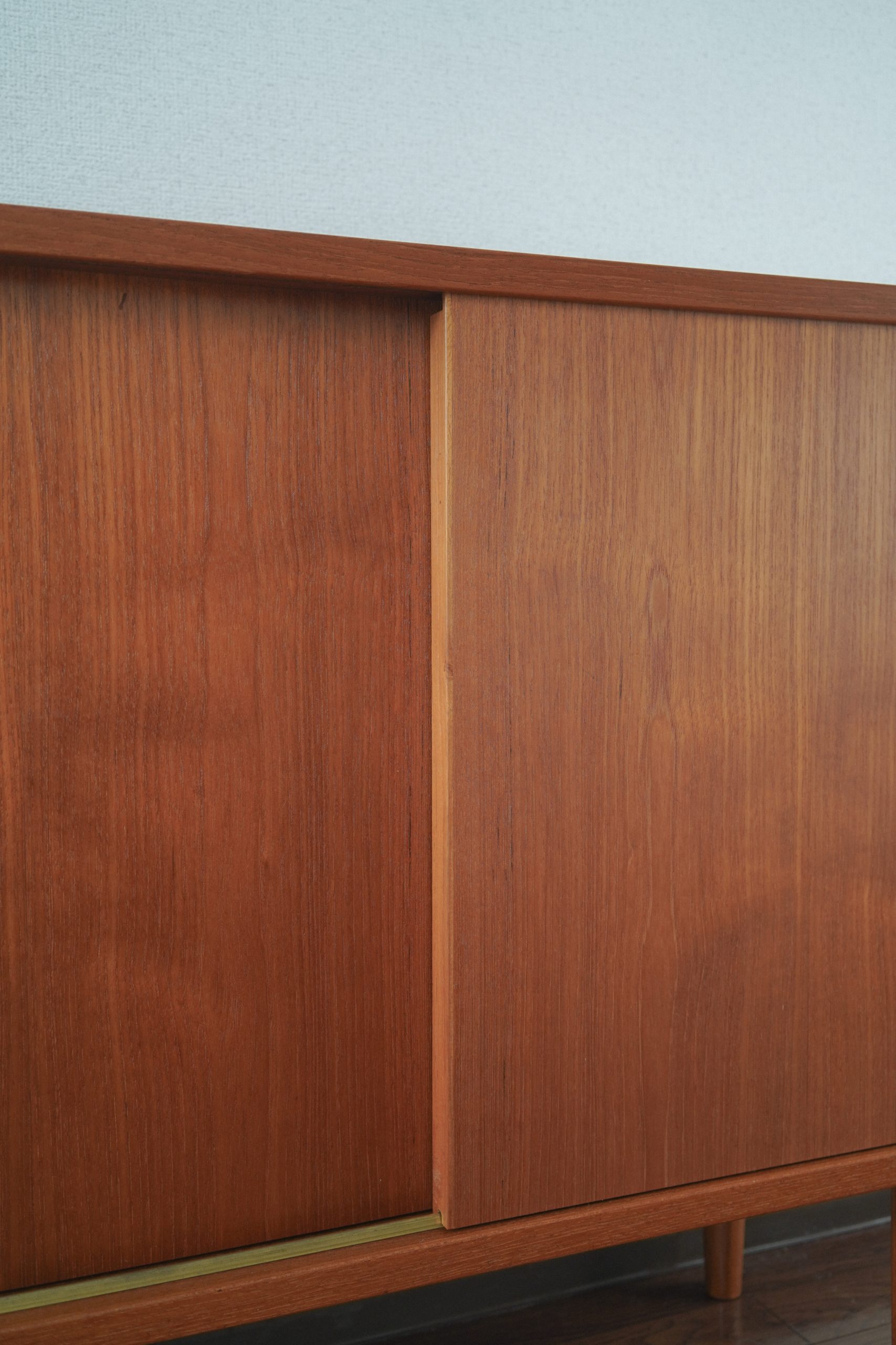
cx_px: 448
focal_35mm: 35
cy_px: 672
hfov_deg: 37.9
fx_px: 1306
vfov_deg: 54.4
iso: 640
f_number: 5.6
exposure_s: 1/125
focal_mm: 35
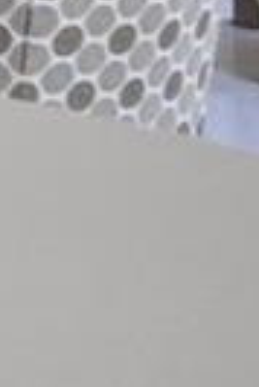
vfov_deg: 9.3
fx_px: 1937
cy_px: -748
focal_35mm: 180
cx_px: -2014
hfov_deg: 3.4
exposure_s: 1/80
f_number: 4.5
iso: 100
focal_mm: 15
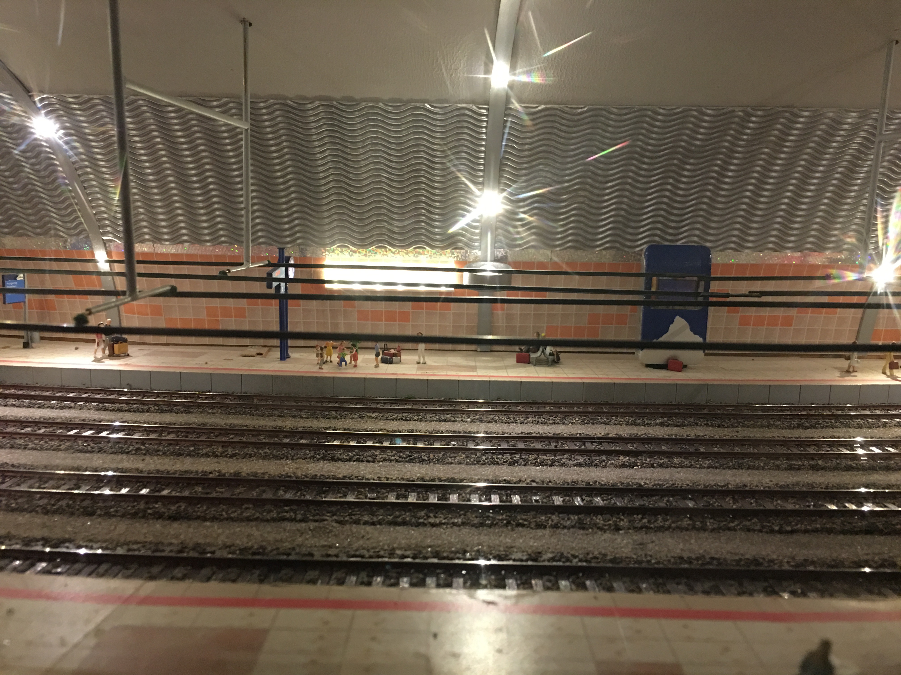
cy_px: 338
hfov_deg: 61.7
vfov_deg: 48.2
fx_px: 755
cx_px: 450
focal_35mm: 29
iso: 100
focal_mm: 4.15
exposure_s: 1/4
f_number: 2.2
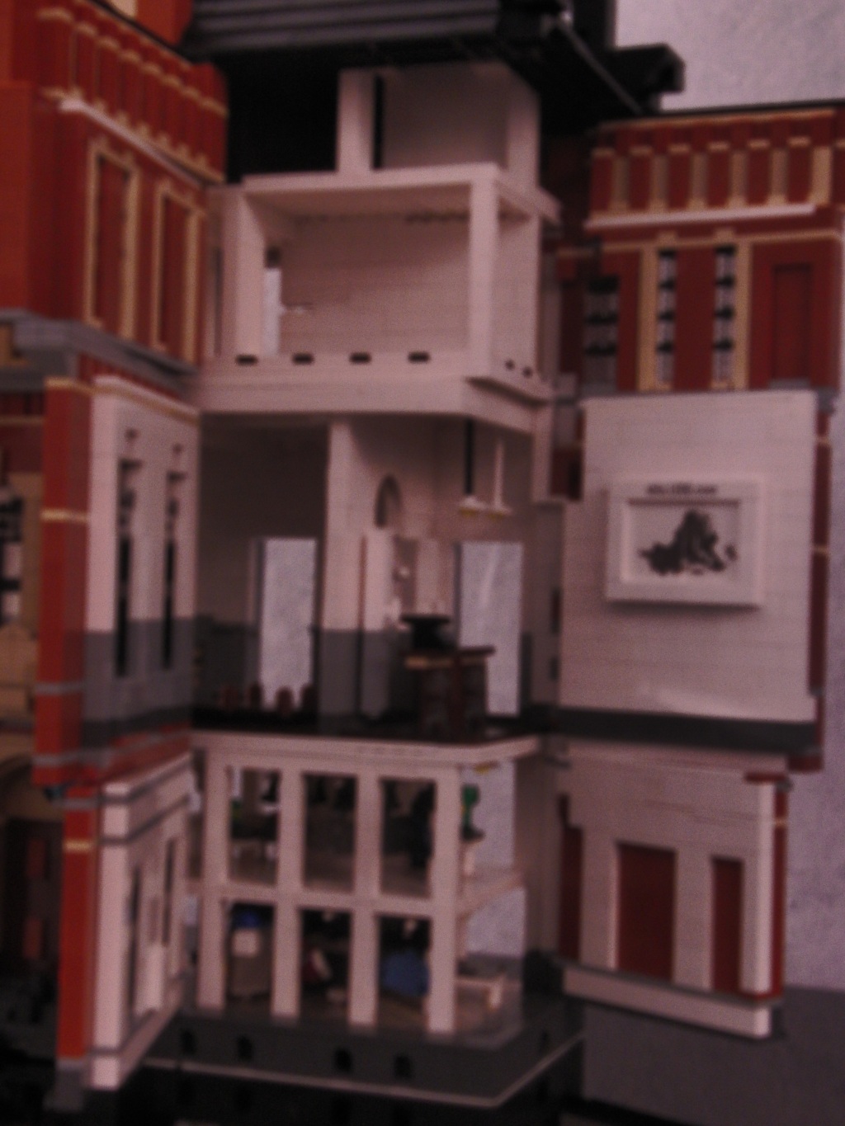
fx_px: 1855
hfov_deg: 25.7
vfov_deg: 33.8
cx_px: 422
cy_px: 563
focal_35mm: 57
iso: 100
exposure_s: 1.6
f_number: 7.7
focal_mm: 10.1
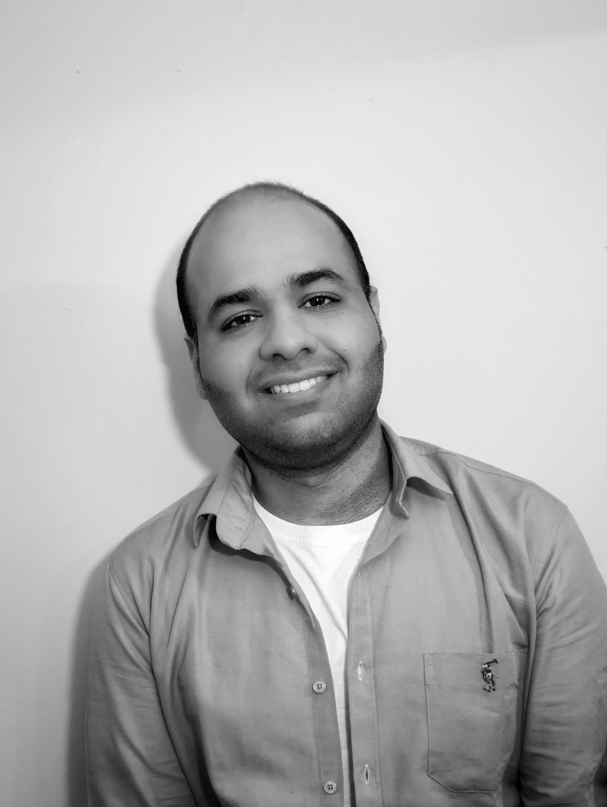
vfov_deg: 39.6
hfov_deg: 30.3
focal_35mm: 48
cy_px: 404
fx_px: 1119
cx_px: 304
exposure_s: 1/120
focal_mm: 6.81
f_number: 1.85
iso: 1163
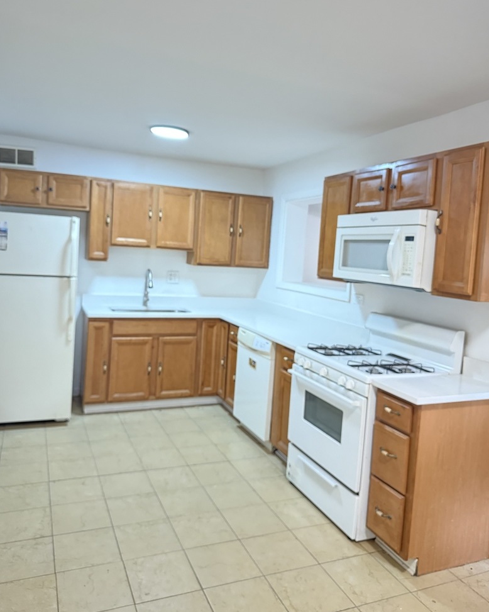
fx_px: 471
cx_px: 239
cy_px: 282
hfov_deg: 54.9
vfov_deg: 65.9
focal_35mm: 26
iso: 800
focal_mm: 6.76
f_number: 1.78
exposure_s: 1/40
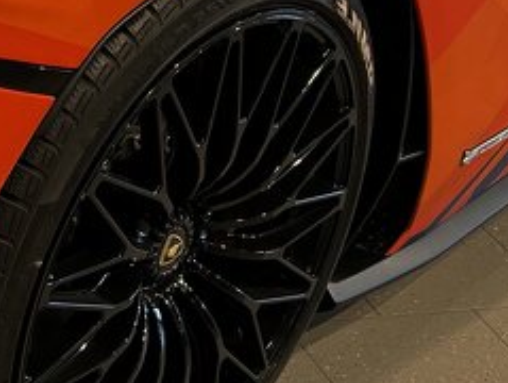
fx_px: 1705
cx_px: -115
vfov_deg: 12.5
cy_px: -93
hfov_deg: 16.2
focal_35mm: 116
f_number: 1.5
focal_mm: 5.7
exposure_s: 1/100
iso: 80
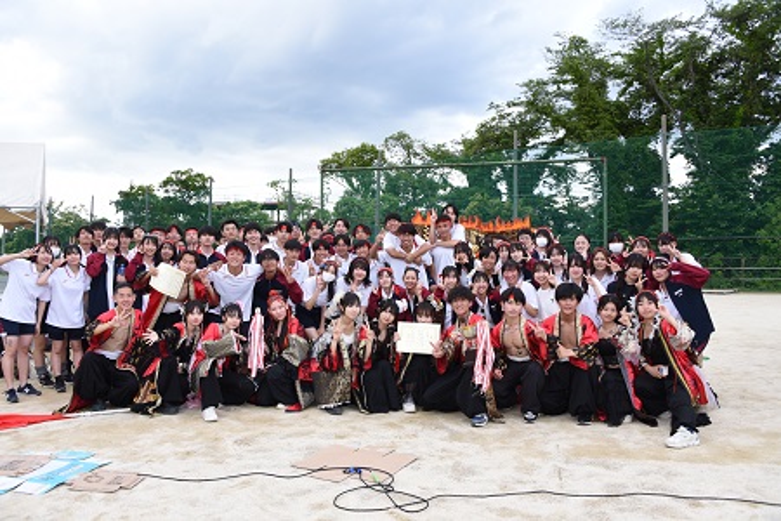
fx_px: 607
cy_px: 260
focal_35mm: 28
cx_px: 390
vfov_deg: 46.4
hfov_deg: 65.5
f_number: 7.1
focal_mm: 28
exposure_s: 1/160
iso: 400
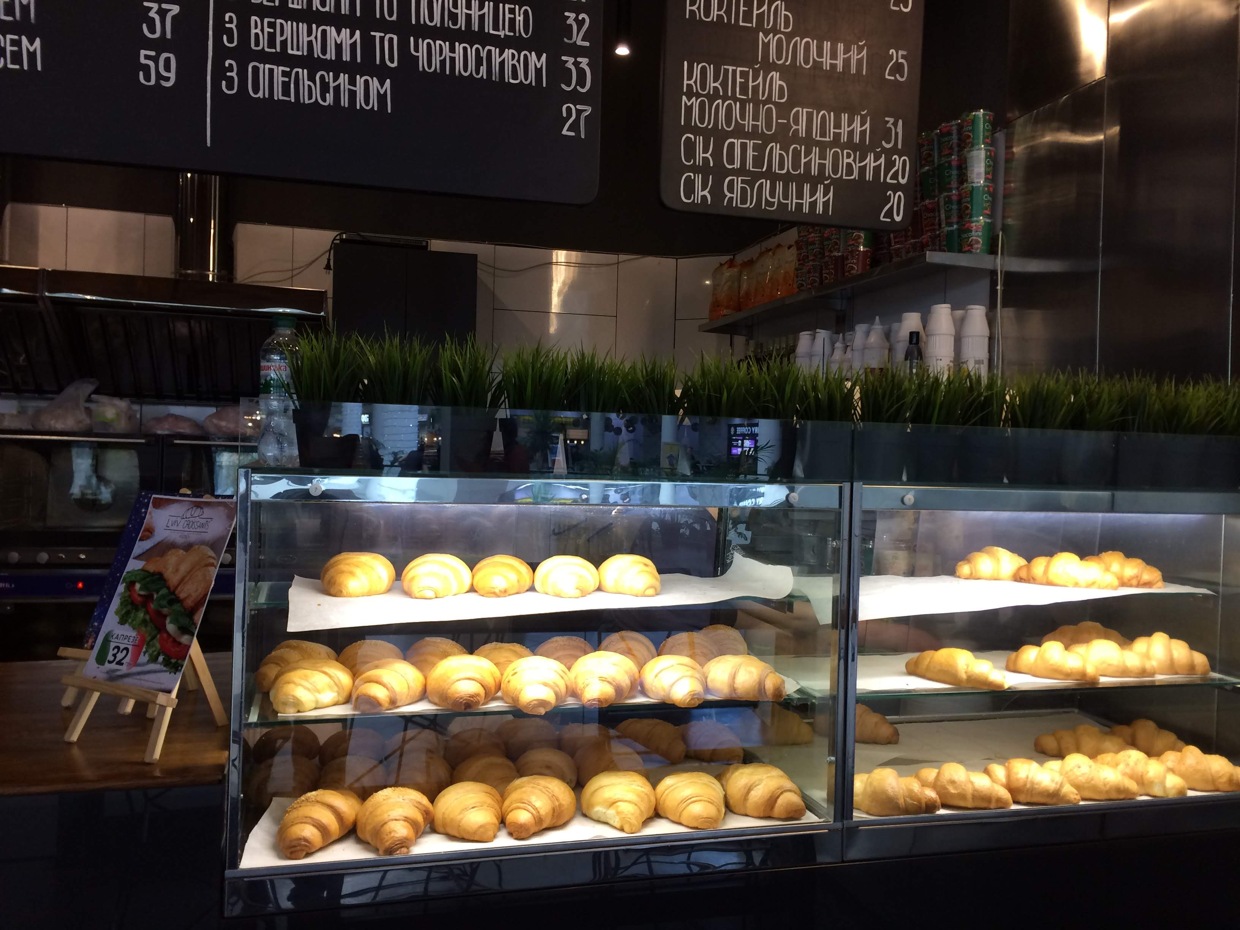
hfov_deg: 61.7
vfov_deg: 48.2
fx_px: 1039
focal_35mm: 29
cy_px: 465
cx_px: 620
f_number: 2.2
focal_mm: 4.15
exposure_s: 1/33
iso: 100
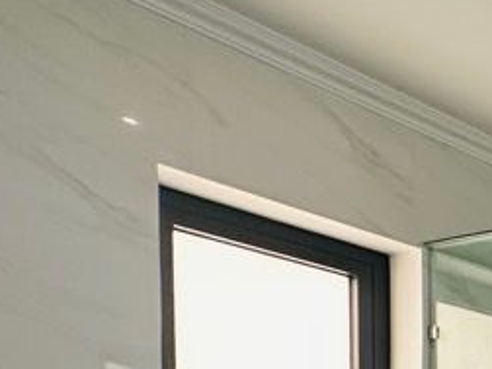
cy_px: 572
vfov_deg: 21.2
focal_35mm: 57
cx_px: 970
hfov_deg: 19.6
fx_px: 810
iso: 160
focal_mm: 2.22
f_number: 2.2
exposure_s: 1/100
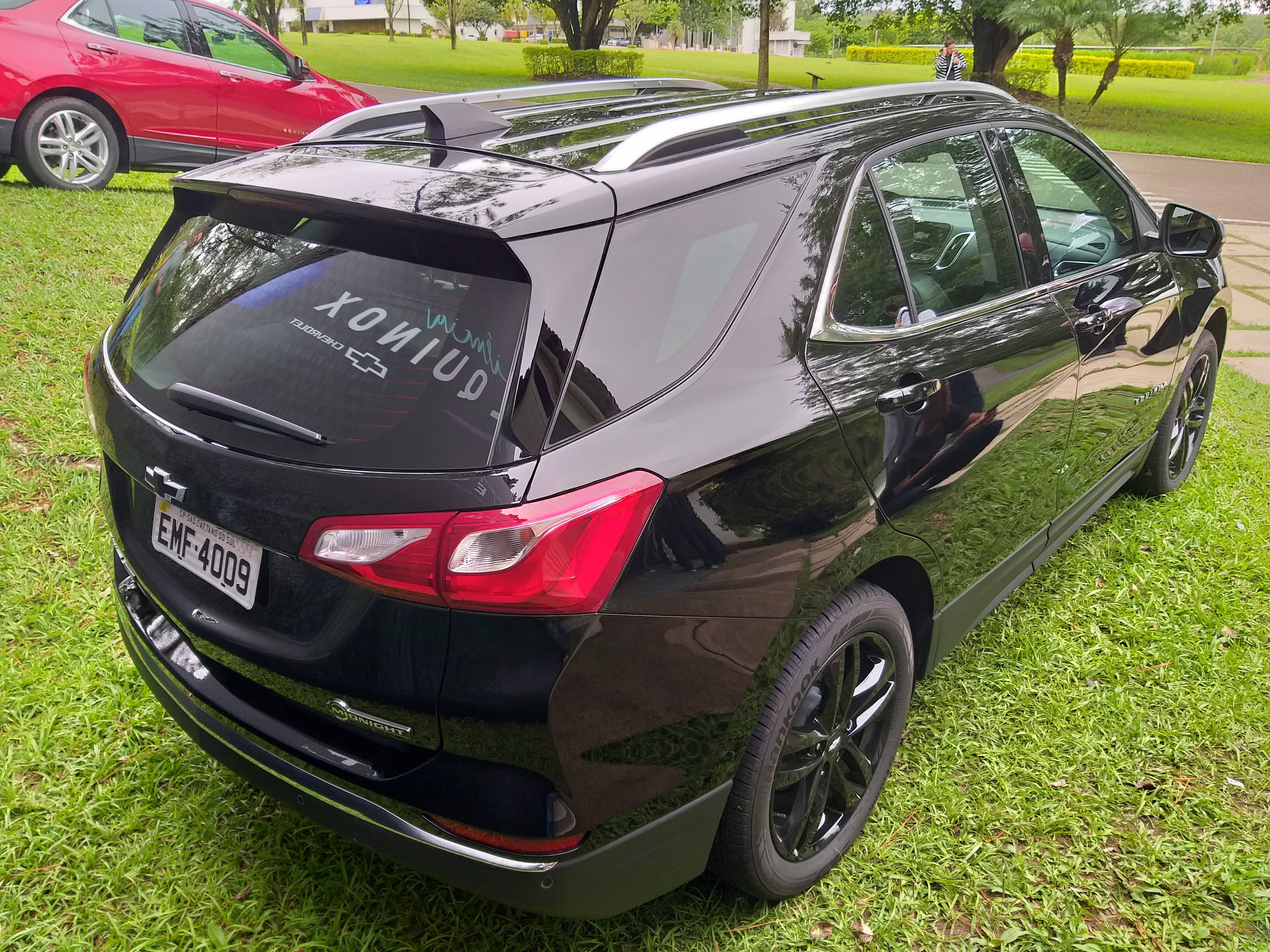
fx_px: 954
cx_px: 635
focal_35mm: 26
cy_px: 476
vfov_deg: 53.1
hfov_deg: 67.3
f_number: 1.7
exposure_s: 1/158
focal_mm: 3.93
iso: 40
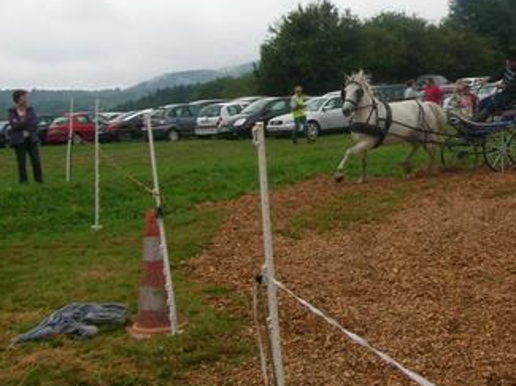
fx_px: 1027
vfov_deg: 21.0
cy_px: 79
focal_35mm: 69
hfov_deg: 27.2
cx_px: 468
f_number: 2.8
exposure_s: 1/76
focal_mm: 5.8
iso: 50
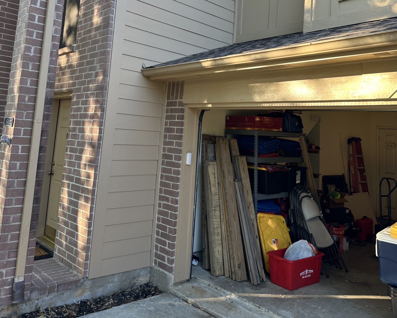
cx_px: 201
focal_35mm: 32
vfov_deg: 44.3
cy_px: 80
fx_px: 376
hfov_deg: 55.7
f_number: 1.78
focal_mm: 6.86
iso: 64
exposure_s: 1/161
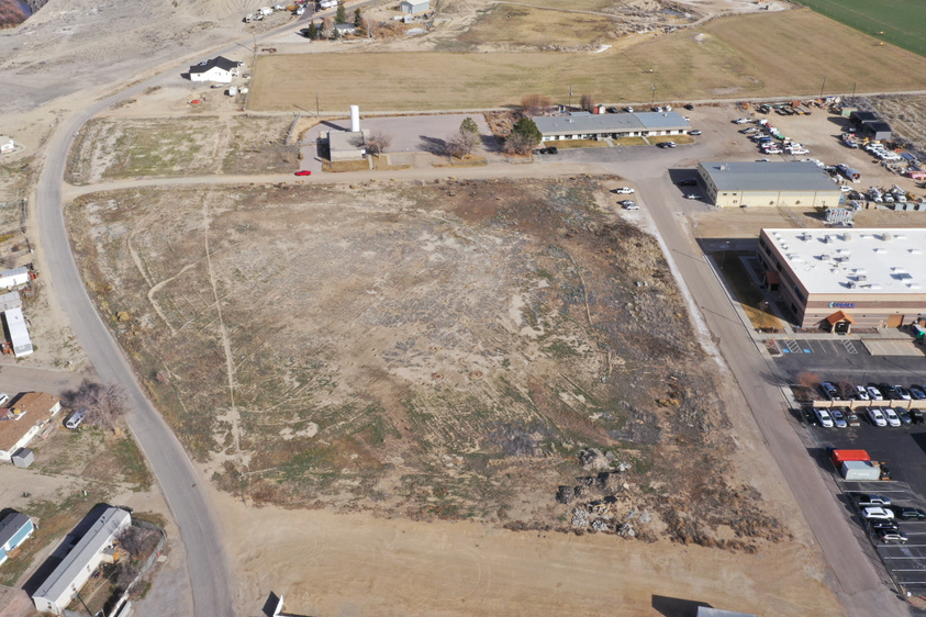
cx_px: 436
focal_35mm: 34
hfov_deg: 55.8
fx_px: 874
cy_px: 267
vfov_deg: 38.8
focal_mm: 10.26
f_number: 9
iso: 100
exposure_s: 1/160
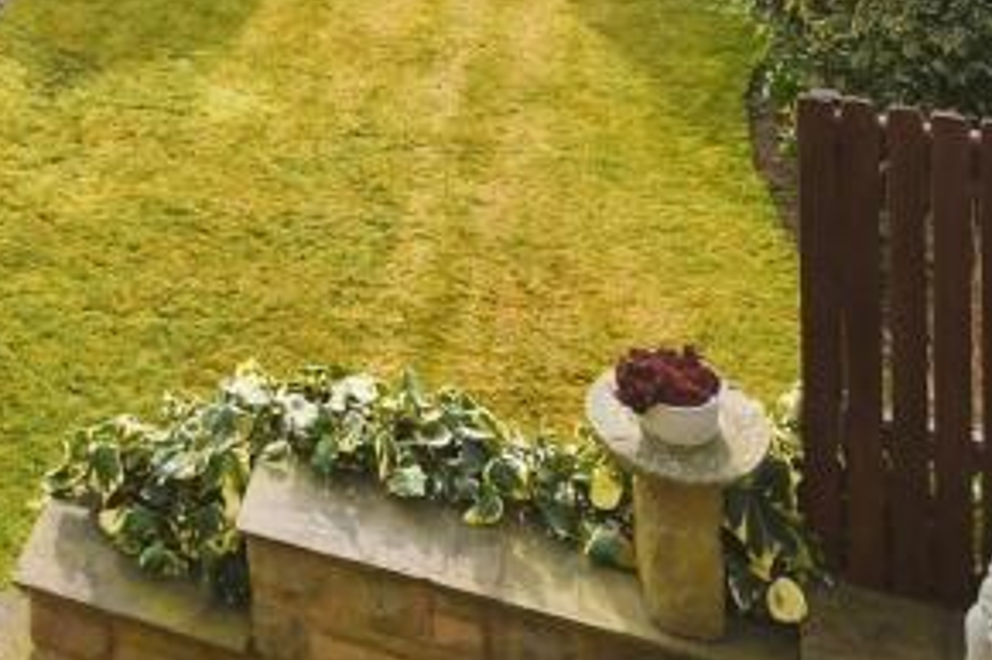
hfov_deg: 34.6
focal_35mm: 53
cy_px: 53
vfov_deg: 24.7
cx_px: 31
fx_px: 1460
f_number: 8
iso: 400
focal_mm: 10
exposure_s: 1/800
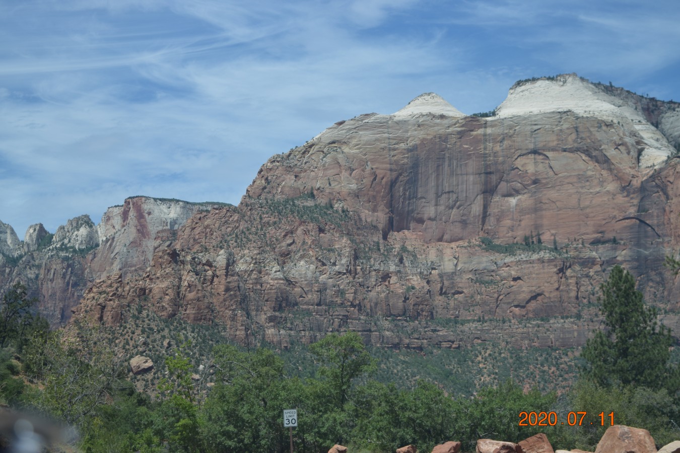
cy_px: 226
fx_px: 1190
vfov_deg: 21.6
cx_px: 340
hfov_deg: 31.9
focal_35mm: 63
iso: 200
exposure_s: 1/1250
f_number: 5
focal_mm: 42
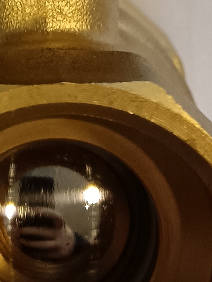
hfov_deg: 8.7
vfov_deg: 10.9
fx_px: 1388
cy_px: -228
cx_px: 13
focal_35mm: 170
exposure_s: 1/50
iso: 947
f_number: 1.9
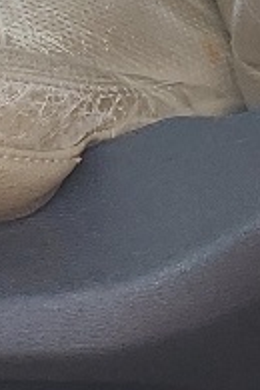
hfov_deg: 5.8
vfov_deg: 8.2
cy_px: -680
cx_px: -472
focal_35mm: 222
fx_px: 2405
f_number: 1.5
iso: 50
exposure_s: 1/417
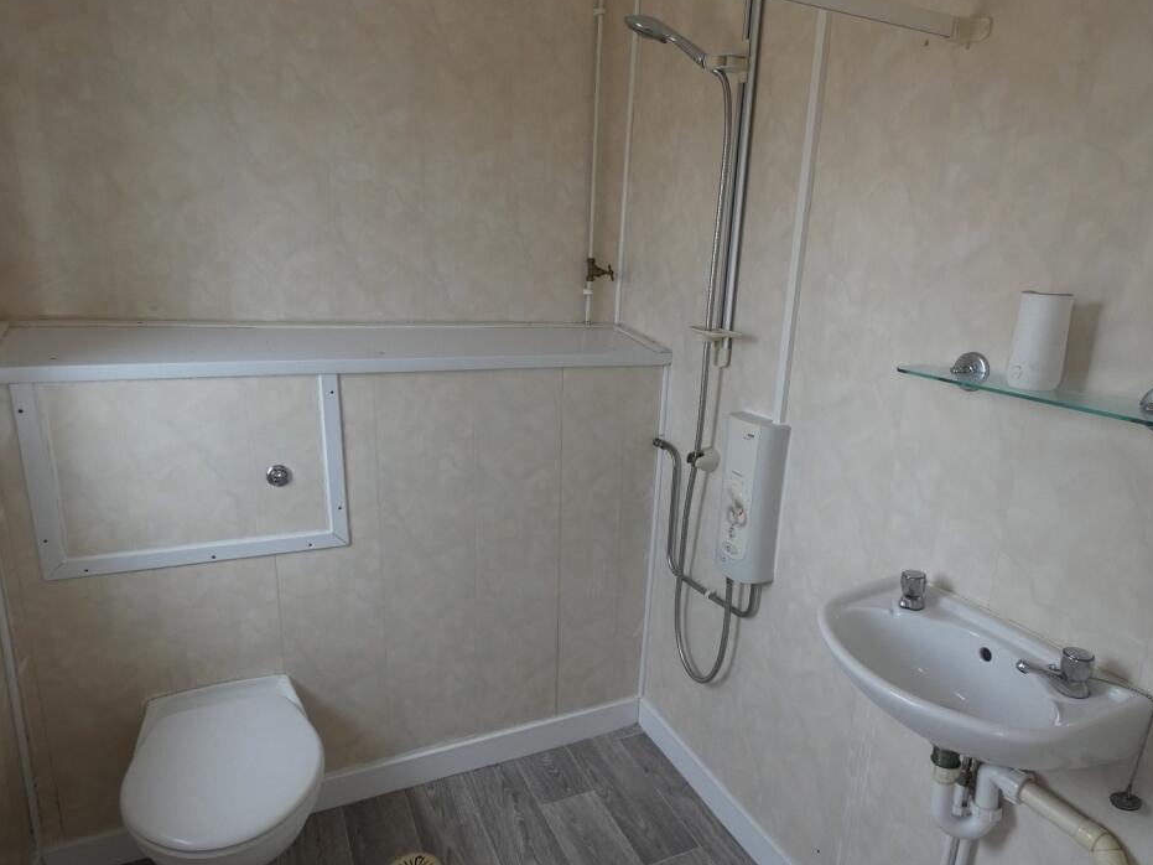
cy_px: 460
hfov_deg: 76.4
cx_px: 593
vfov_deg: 61.0
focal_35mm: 22
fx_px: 733
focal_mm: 3.6
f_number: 2.8
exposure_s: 1/60
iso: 125
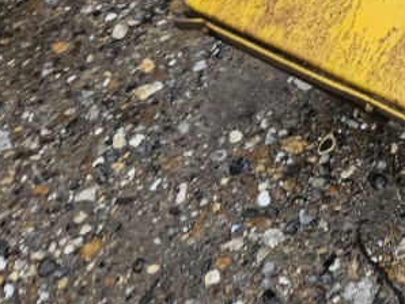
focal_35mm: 79
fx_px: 925
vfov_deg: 18.0
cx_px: 613
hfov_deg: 20.9
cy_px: -28
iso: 200
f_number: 1.8
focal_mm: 5.4
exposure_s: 1/142
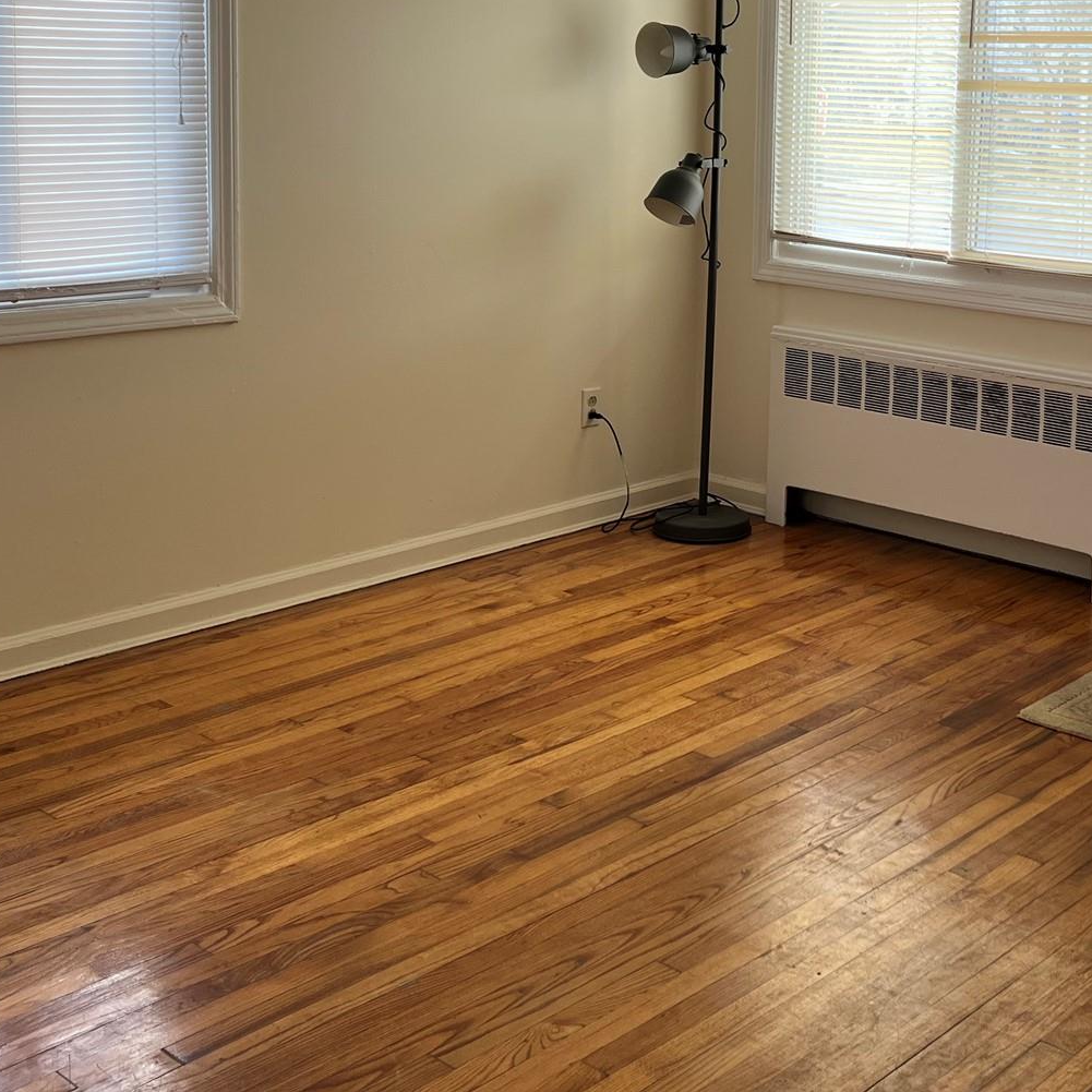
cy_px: 273
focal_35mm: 47
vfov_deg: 35.3
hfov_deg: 35.0
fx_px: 1677
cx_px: 857
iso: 80
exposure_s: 1/121
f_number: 1.5
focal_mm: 5.7
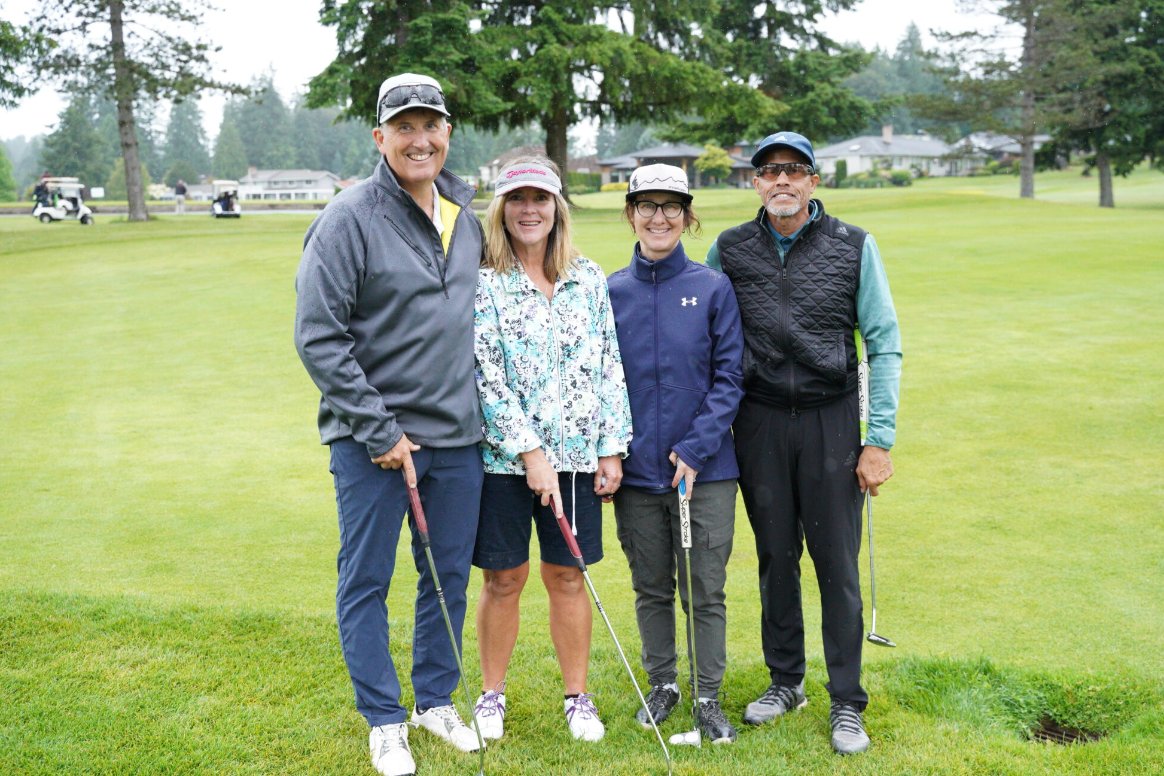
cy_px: 377
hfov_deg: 48.5
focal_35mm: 40
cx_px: 592
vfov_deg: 33.4
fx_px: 1293
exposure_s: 1/4000
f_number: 4
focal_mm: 38
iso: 5000
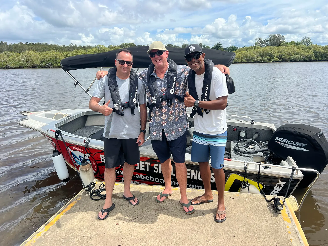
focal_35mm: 26
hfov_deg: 67.3
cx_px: 164
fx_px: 246
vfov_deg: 53.1
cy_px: 123
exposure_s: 1/3571
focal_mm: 5.7
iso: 50
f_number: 1.5
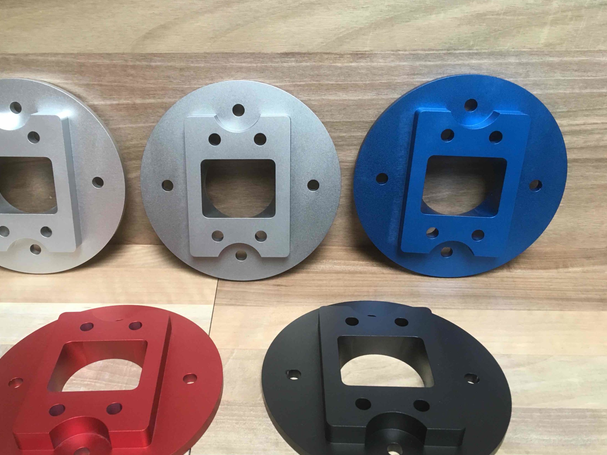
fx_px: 596
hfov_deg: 53.7
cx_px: 253
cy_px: 256
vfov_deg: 41.7
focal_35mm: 34
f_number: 2.2
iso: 125
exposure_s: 1/33
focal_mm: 4.15
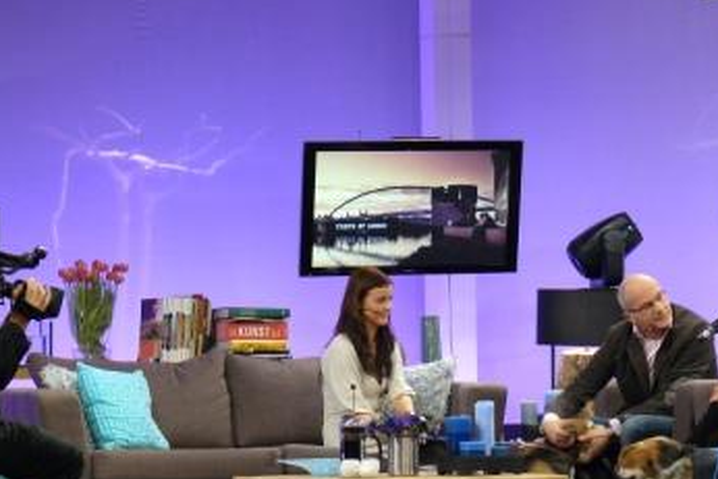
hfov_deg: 11.7
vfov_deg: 7.9
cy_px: 276
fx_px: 3492
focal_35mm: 175
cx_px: 411
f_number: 3.2
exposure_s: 1/13
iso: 200
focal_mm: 21.6
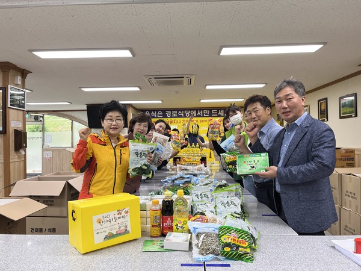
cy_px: 136
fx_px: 271
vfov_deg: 53.1
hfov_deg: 67.3
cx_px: 180
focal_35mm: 26
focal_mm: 5.1
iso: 80
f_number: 1.6
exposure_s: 1/120
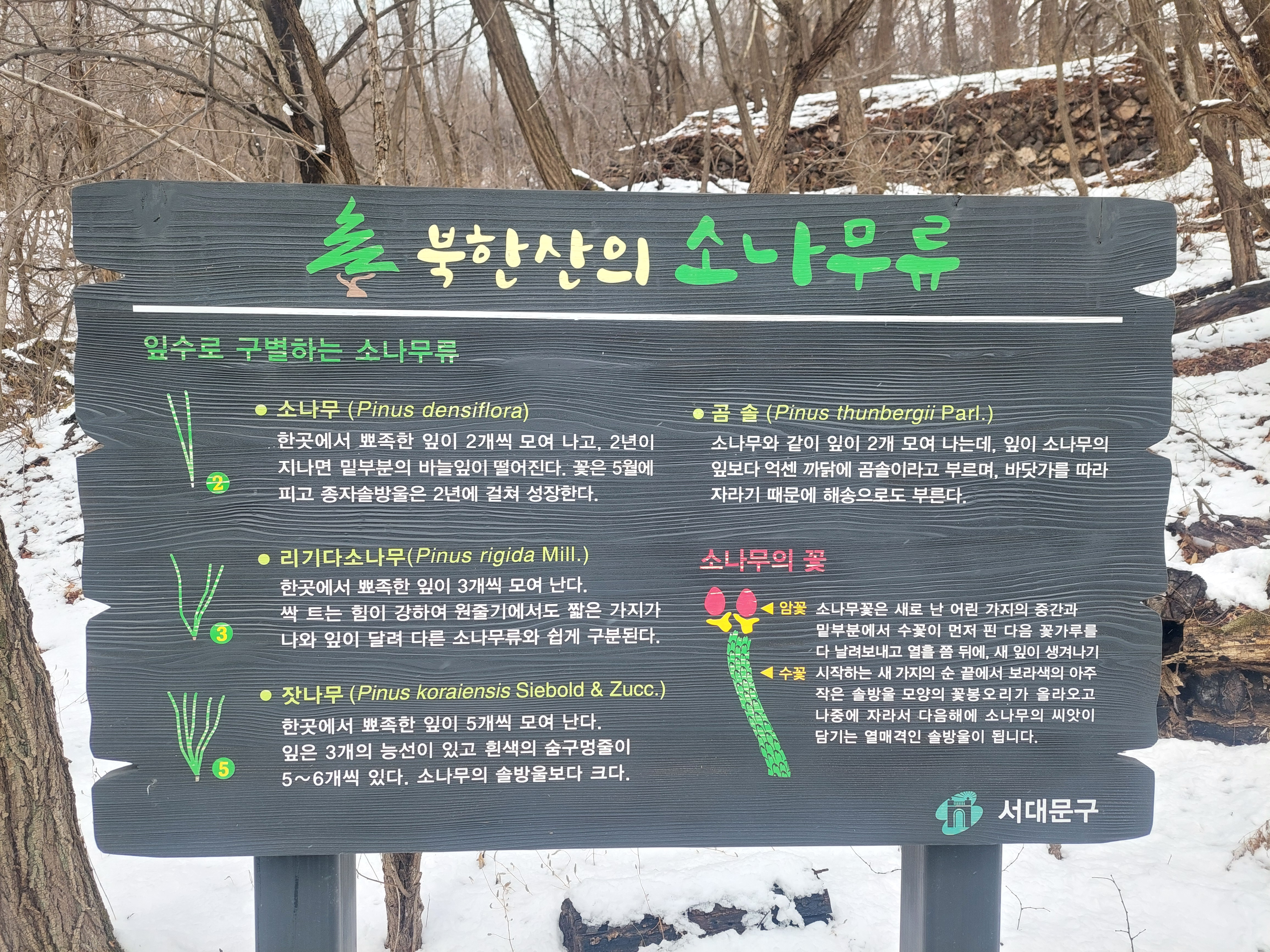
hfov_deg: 69.4
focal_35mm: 25
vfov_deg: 54.9
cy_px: 476
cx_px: 635
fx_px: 917
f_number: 1.8
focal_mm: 5.23
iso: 40
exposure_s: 1/423
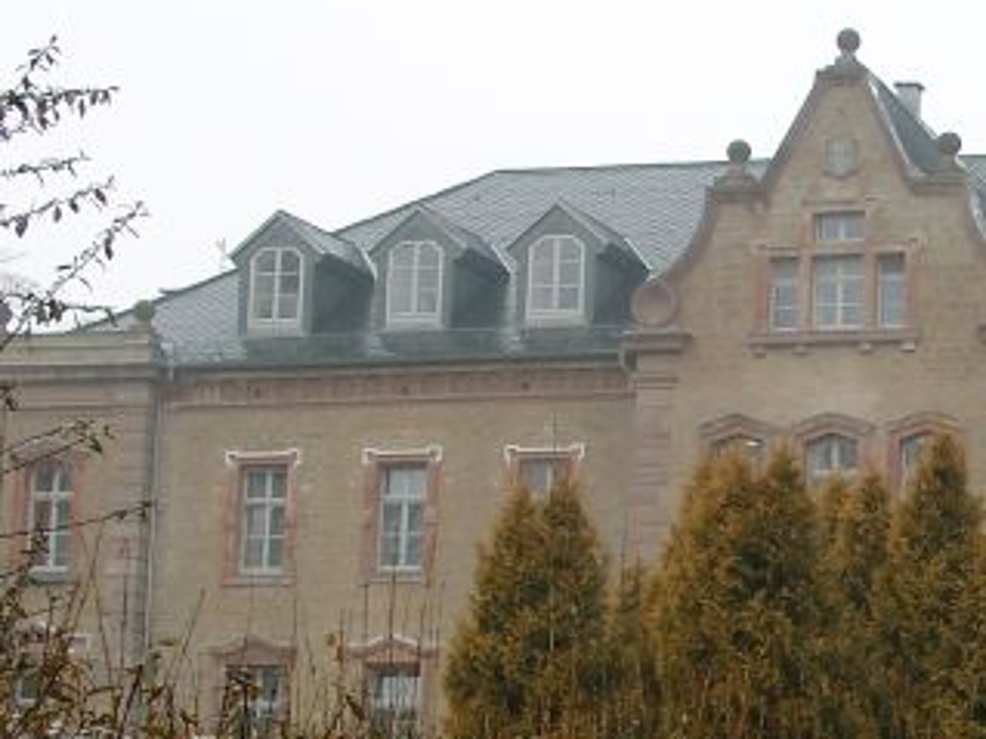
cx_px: 1039
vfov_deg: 13.1
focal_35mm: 113
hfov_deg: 17.0
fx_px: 3217
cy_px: 523
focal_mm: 9.29
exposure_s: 1/238
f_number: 4
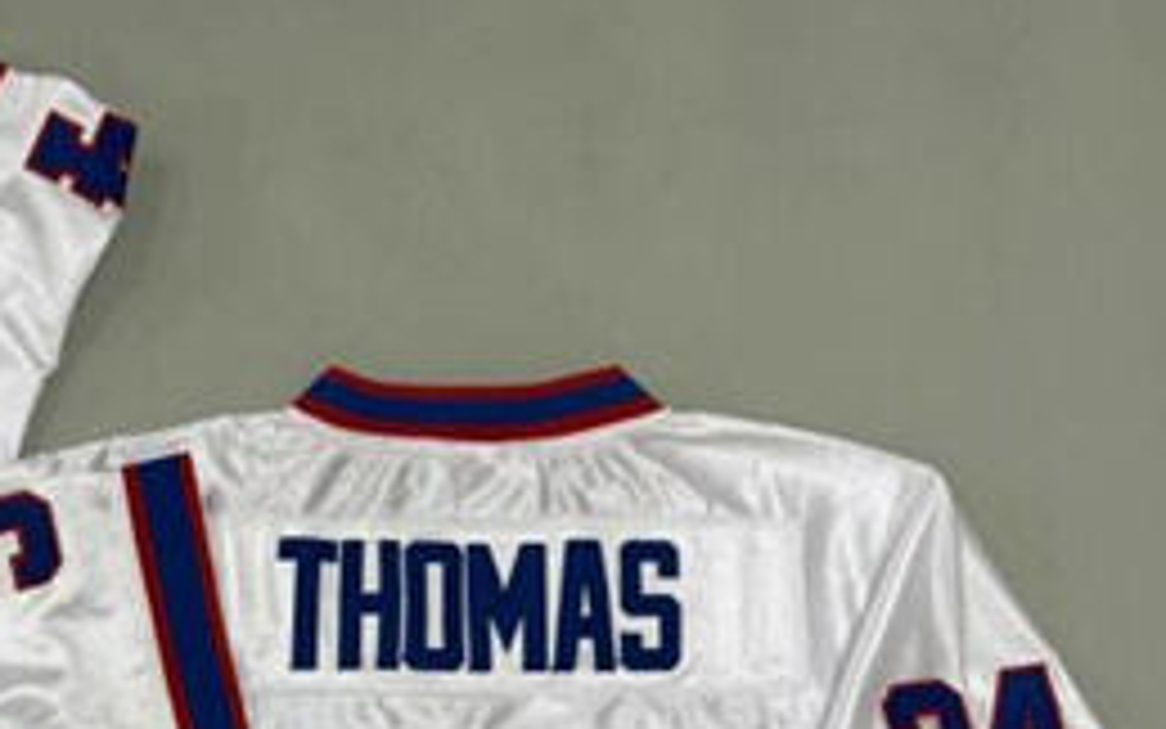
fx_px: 1875
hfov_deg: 31.3
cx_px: -68
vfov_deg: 20.3
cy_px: 932
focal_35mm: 59
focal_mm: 6.76
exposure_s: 1/121
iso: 160
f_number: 1.78
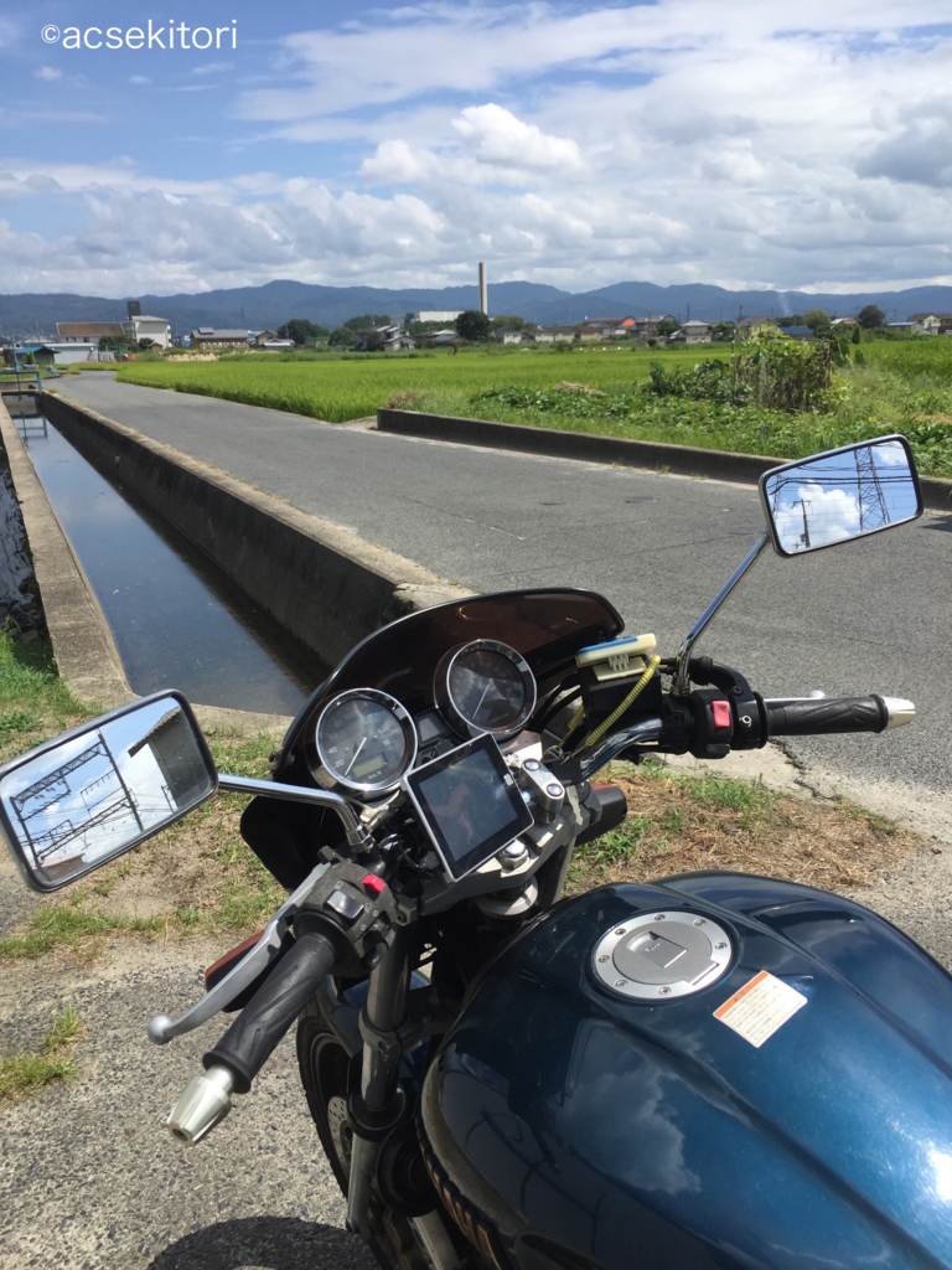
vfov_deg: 61.7
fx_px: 1063
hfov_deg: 48.2
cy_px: 635
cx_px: 476
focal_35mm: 29
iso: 32
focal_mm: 4.15
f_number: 2.2
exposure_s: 1/2326
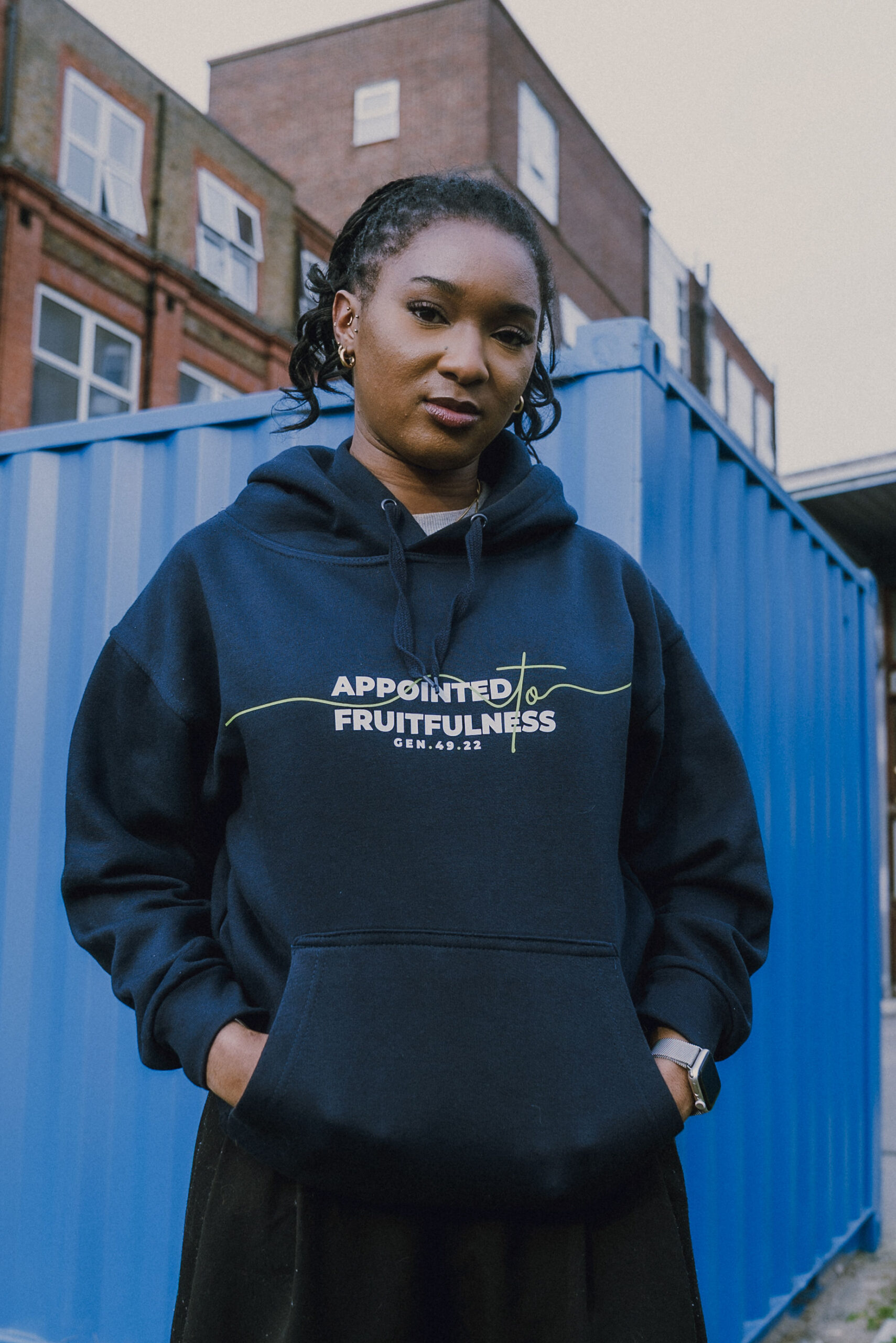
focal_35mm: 39
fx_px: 1455
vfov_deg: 49.5
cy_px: 672
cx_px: 448
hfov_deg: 34.2
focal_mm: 26
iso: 125
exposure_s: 1/250
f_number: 3.5
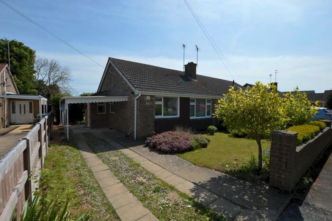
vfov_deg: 77.3
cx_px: 166
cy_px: 110
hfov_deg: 100.4
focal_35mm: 15
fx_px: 138
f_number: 9
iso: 100
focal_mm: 10
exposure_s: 1/320
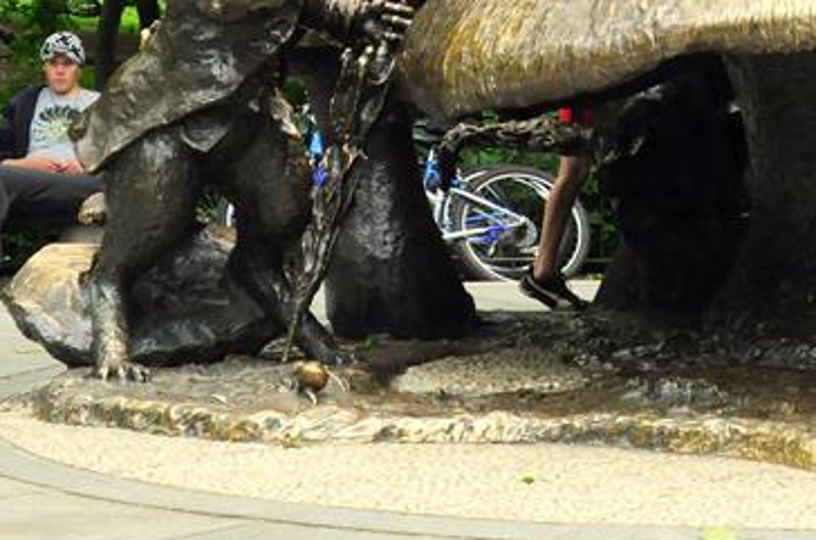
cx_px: 973
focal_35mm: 165
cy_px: -173
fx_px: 3732
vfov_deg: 8.2
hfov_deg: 12.2
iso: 1000
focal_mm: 40
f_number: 6.3
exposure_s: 1/1000
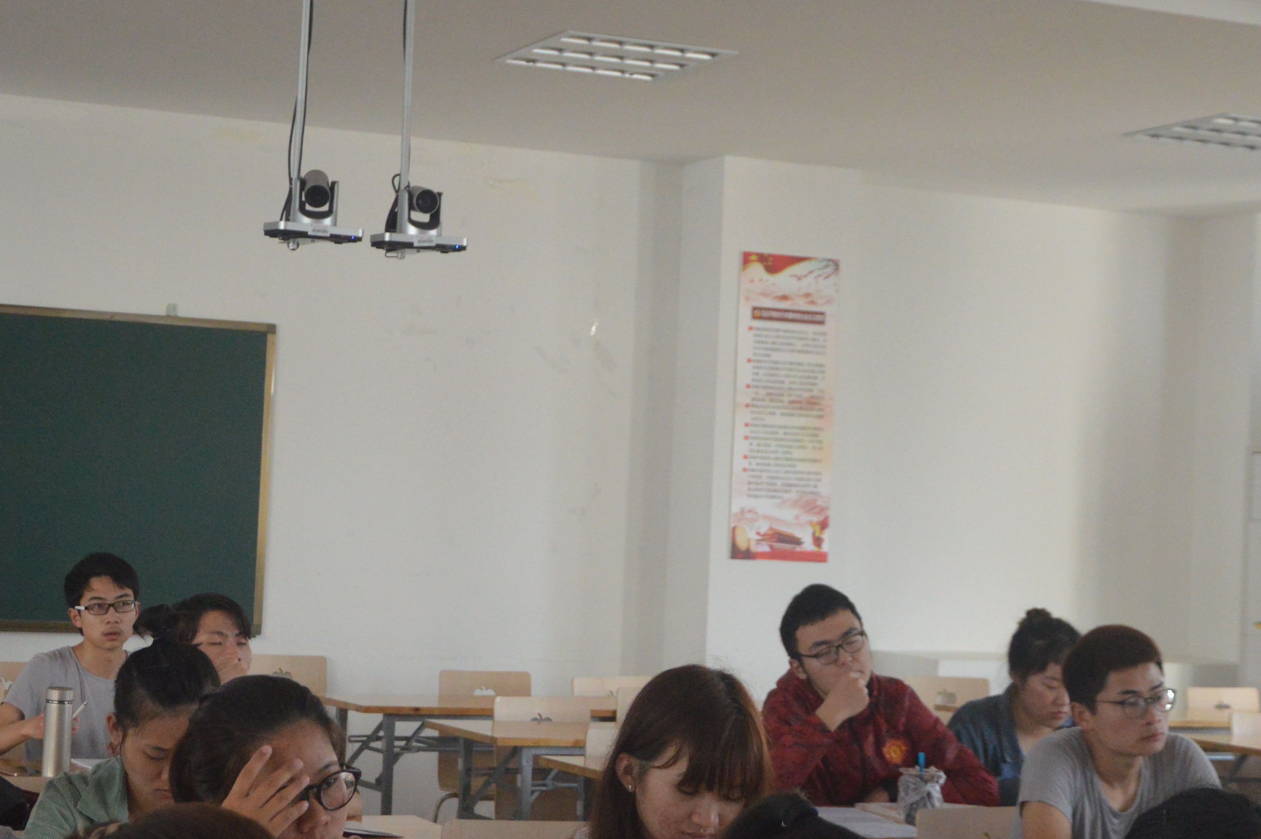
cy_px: 396
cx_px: 517
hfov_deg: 28.0
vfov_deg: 18.9
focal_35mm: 72
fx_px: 2520
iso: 2000
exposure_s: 1/320
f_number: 4
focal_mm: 26
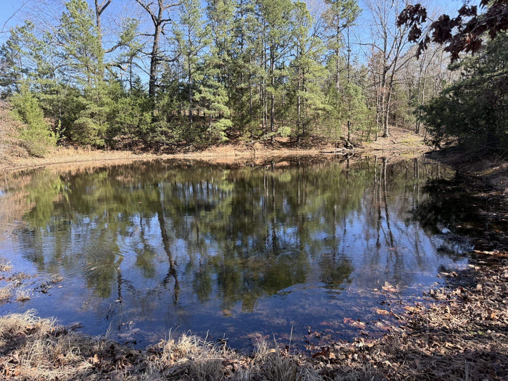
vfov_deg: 56.8
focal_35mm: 24
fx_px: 352
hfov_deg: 71.6
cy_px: 190
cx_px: 254
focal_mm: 6.76
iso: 100
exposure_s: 1/967
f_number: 1.78
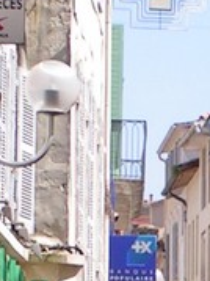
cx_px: 412
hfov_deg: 3.0
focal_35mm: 490
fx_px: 3968
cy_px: 422
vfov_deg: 4.0
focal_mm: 12.6
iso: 50
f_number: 5
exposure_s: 1/250
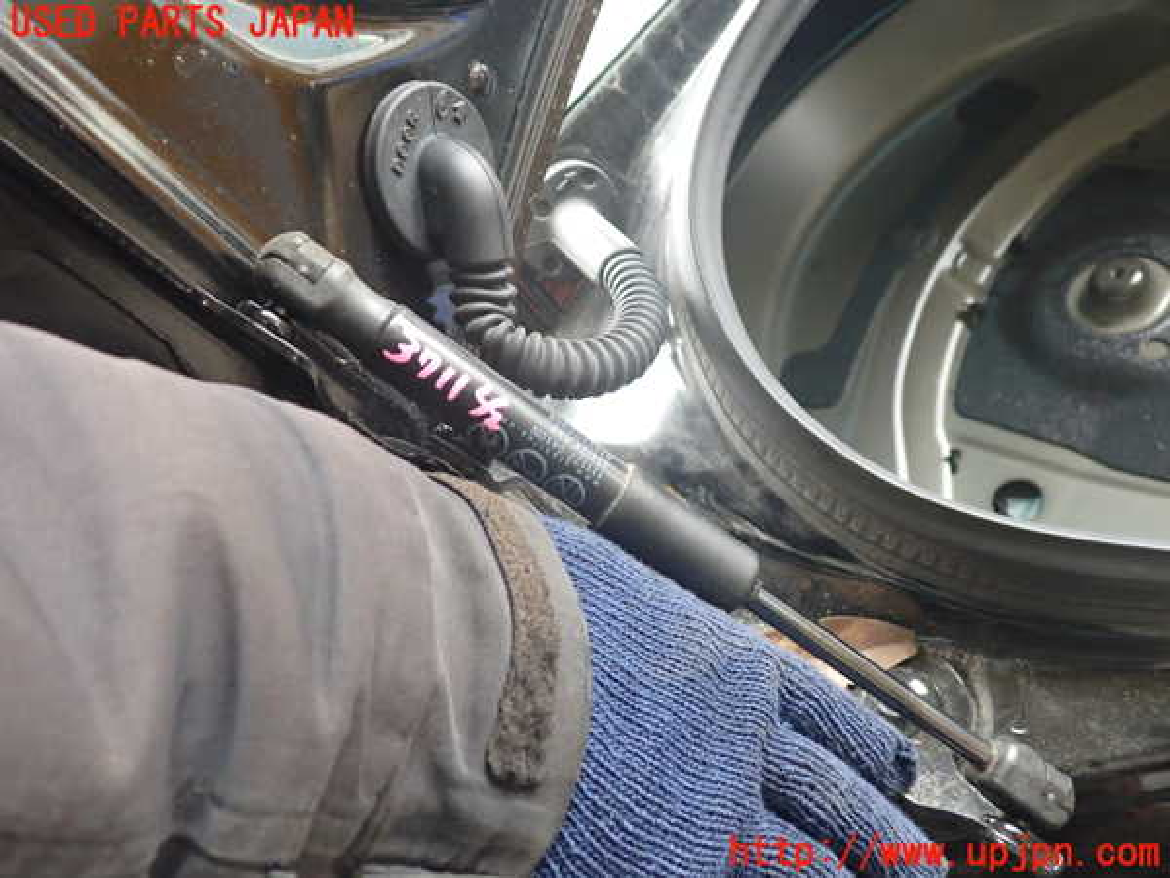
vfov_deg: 46.8
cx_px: 585
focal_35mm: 30
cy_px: 439
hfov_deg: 60.0
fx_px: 1014
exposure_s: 1/30
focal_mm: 5.4
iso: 500
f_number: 2.3
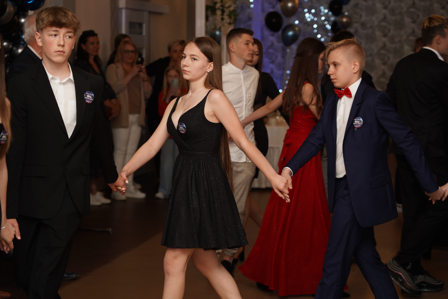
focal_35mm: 95
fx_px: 1182
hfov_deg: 21.5
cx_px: 224
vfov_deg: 14.4
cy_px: 150
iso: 640
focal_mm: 95
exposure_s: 1/100
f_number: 4.5
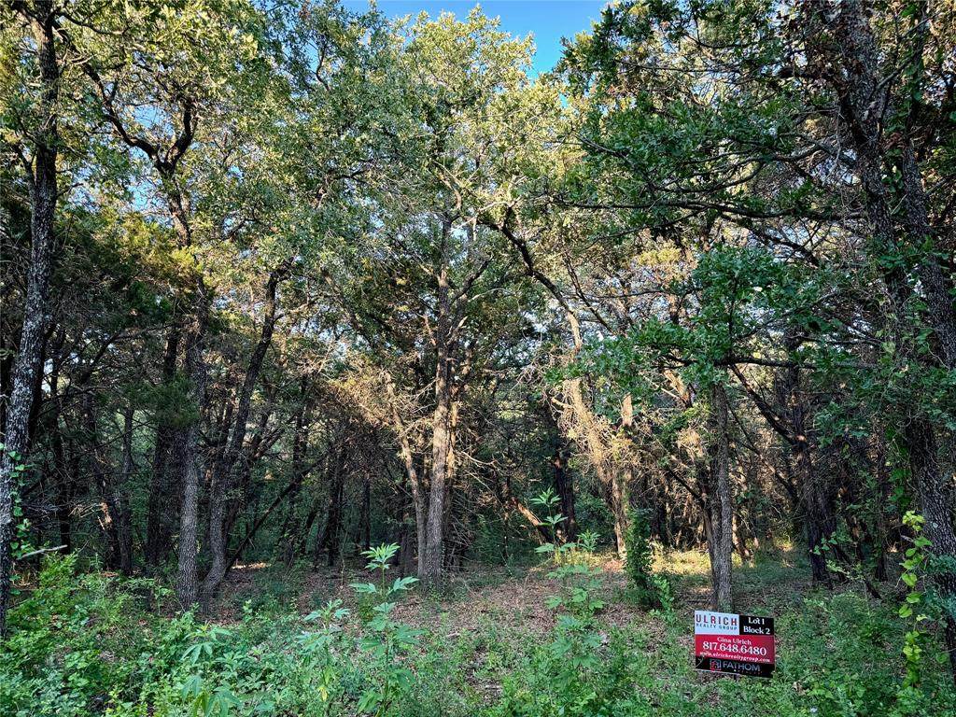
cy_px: 358
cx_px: 478
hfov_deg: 71.6
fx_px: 663
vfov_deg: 56.8
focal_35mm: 24
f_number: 1.78
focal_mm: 6.76
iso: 64
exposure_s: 1/121
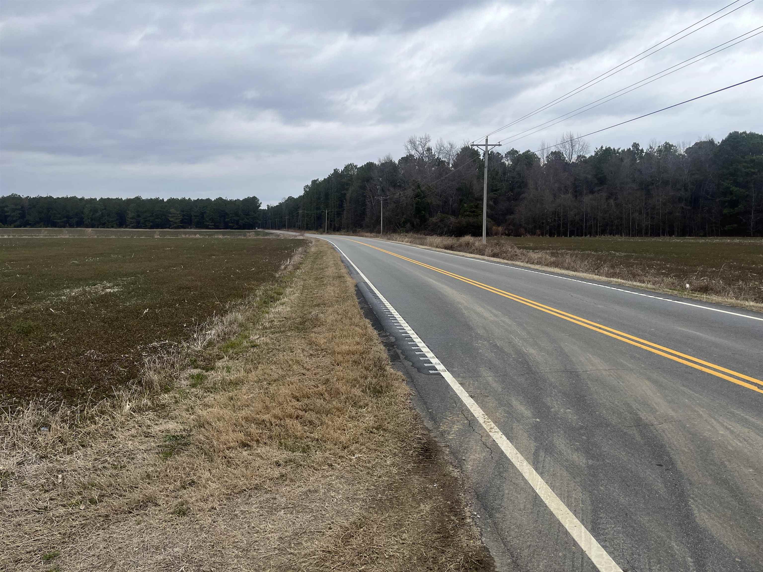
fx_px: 573
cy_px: 286
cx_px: 382
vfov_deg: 53.1
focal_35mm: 26
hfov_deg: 67.3
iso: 50
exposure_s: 1/1721
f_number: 1.6
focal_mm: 5.1
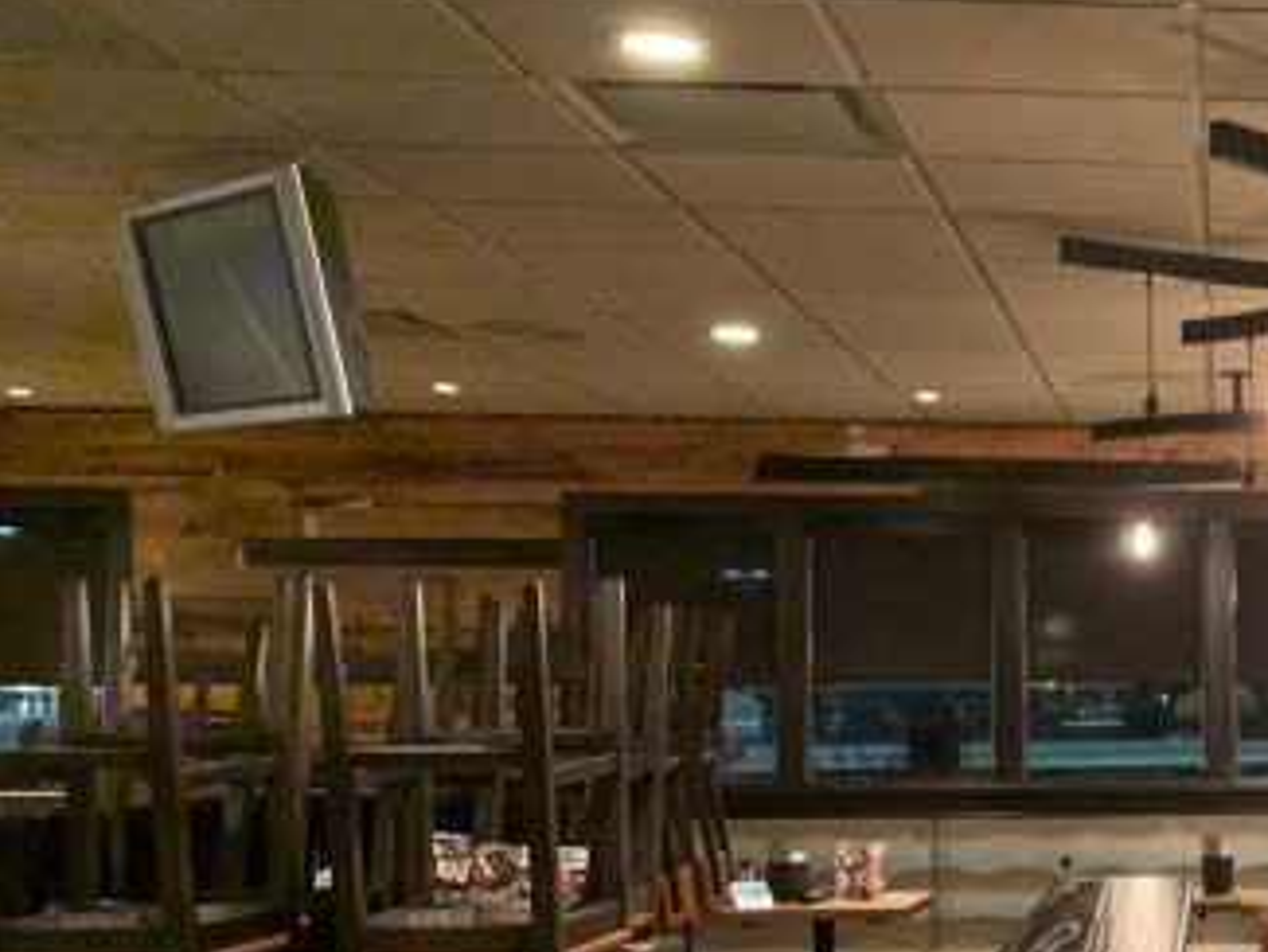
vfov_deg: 22.7
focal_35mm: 64
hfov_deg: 27.4
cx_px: 1428
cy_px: 710
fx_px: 2345
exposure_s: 1/30
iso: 640
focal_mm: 4.25
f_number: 1.8
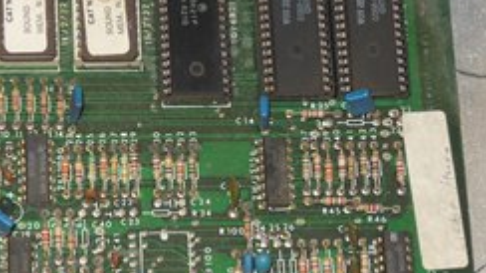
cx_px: 58
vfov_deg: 9.2
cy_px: 221
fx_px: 1700
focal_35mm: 132
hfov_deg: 16.1
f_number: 4.3
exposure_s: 1/60
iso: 200
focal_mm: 11.7
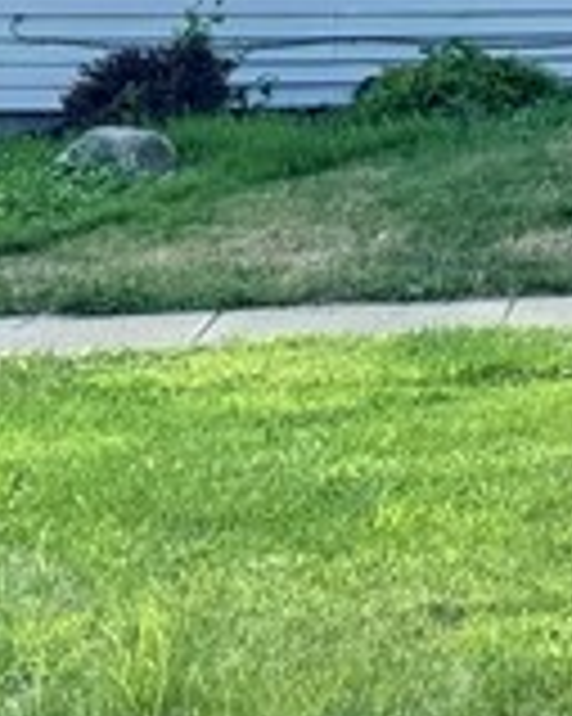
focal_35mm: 151
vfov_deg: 12.2
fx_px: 3198
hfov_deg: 8.9
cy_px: -324
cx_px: 1509
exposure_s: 1/1678
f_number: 1.78
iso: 80
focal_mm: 6.76
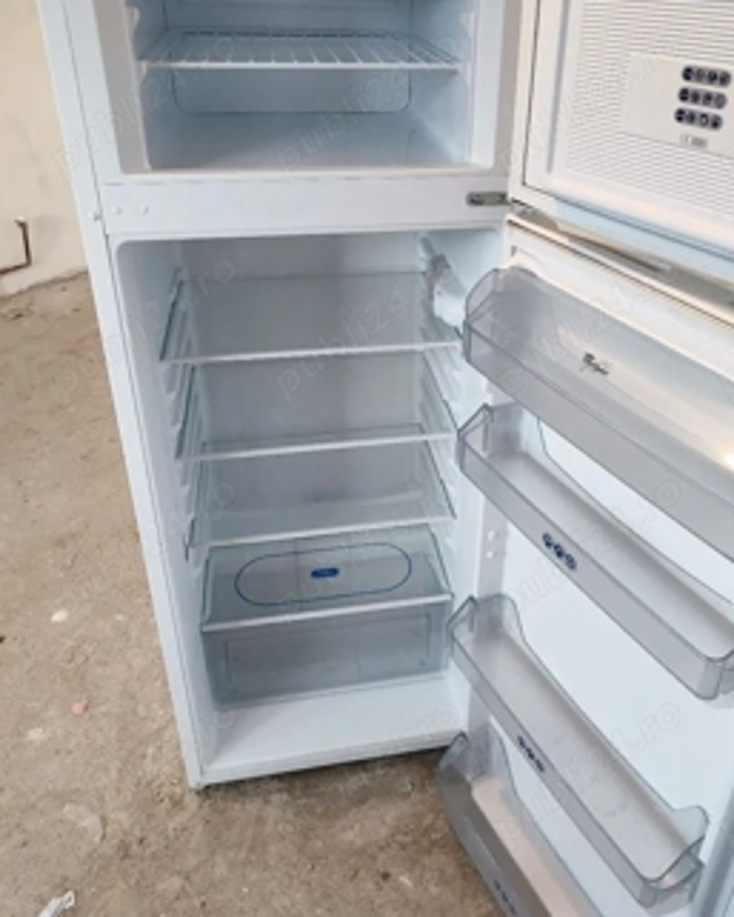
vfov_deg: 61.6
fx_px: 760
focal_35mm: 28
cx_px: 423
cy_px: 360
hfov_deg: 51.4
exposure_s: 1/50
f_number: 1.88
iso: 650
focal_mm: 5.59
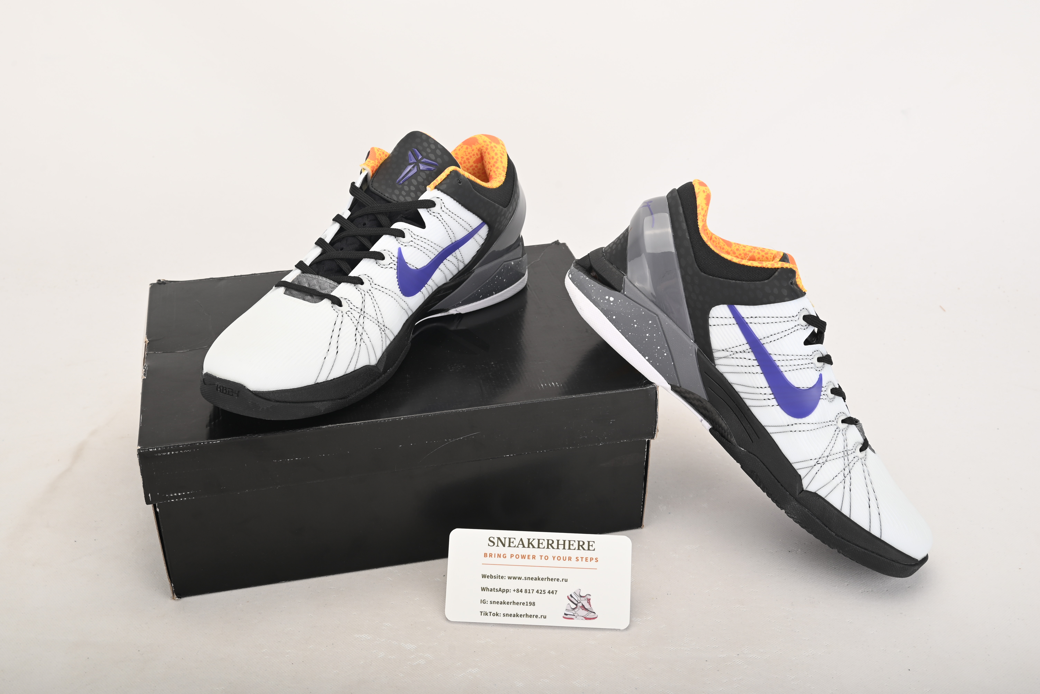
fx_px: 1156
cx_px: 520
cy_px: 347
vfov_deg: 33.4
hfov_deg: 48.4
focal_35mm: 40
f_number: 11
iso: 100
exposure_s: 1/200
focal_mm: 40
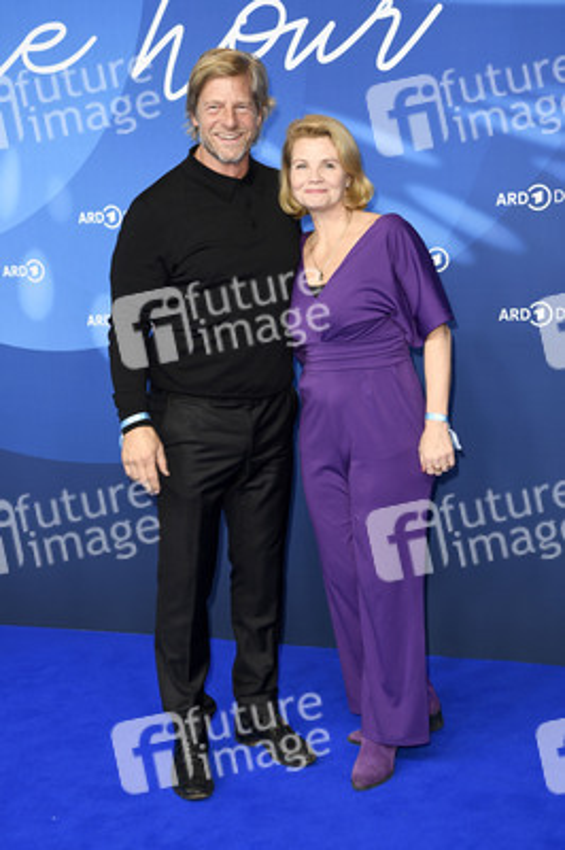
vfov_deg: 35.7
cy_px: 425
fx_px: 1321
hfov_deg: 24.2
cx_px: 282
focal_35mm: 56
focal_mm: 56
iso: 800
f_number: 4
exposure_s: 1/320
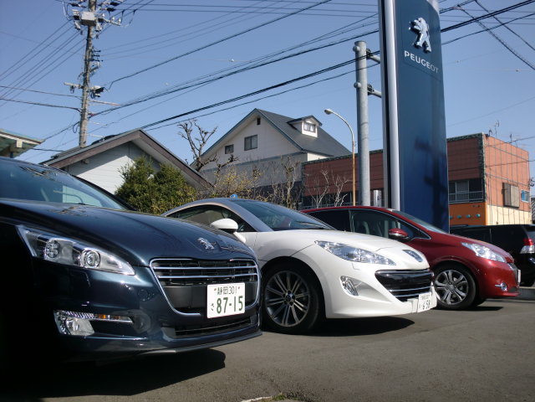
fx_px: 541
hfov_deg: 52.6
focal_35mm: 35
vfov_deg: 40.7
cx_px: 268
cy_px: 201
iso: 64
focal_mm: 6.3
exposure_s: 1/200
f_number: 7.8
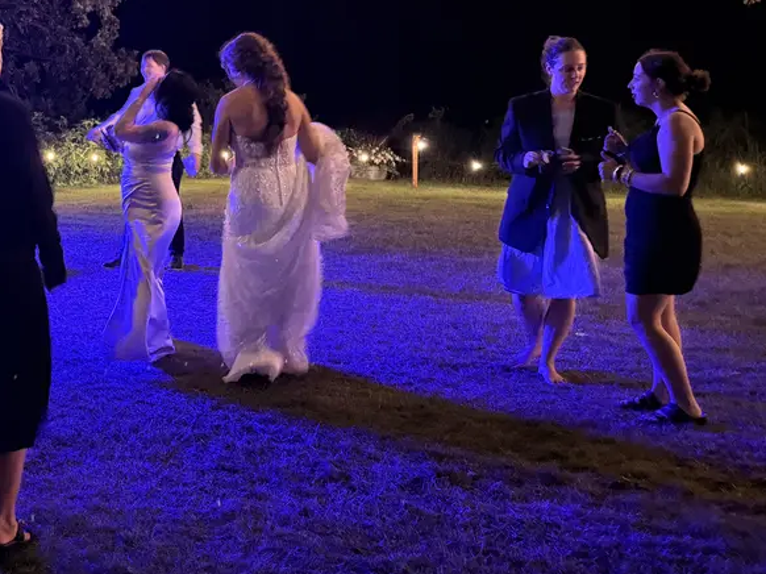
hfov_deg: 40.5
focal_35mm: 44
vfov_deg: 32.3
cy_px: 146
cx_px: 111
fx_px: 973
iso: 1600
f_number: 1.78
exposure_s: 1/17
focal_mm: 6.76
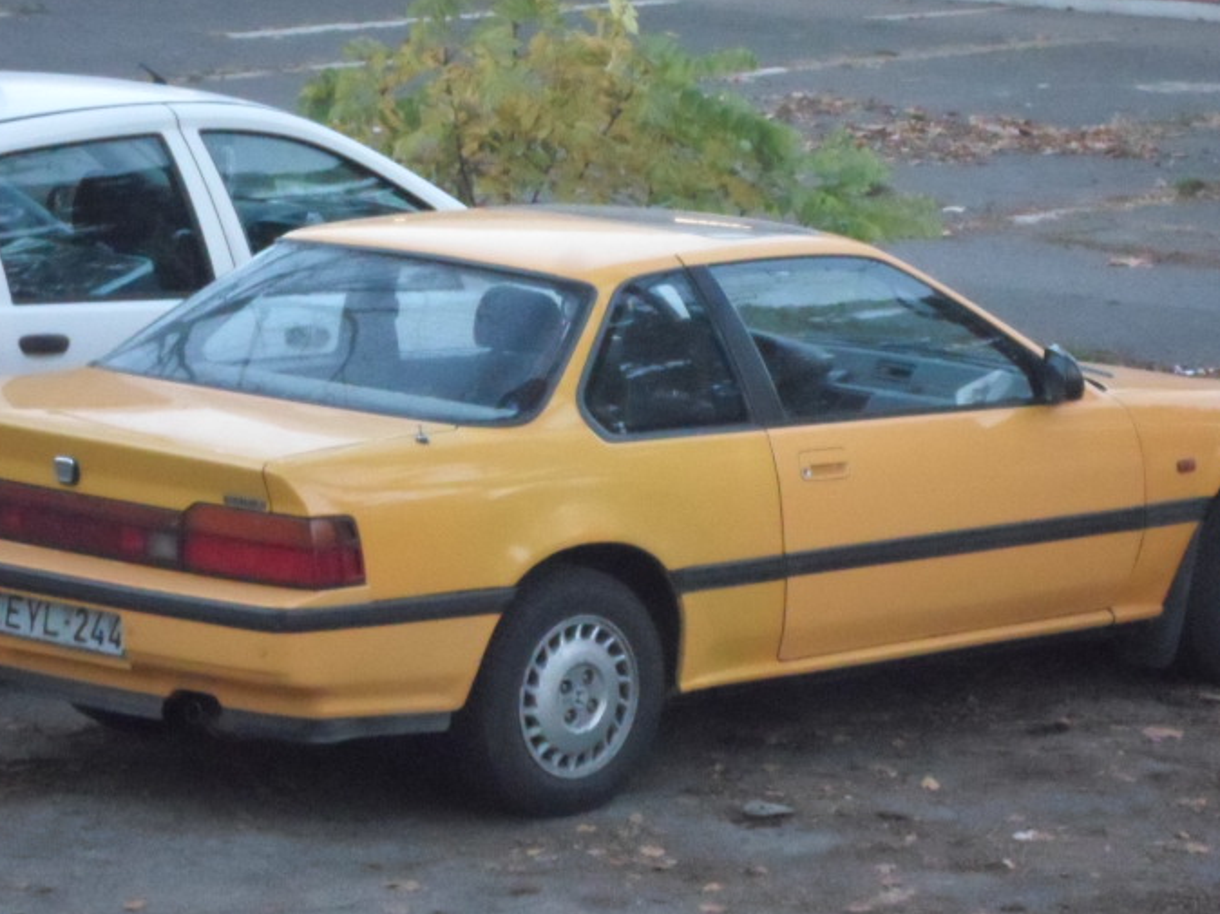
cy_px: 395
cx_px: 639
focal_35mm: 190
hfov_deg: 10.4
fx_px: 6694
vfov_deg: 7.8
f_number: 6.3
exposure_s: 1/20
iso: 800
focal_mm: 22.5
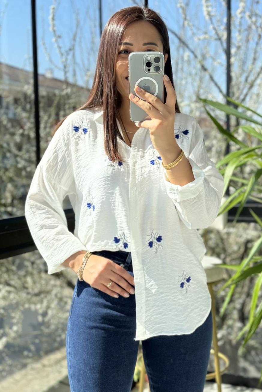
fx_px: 557
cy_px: 195
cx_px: 150
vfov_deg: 38.9
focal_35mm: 51
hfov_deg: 26.5
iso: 64
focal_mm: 6.86
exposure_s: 1/854
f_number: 1.78
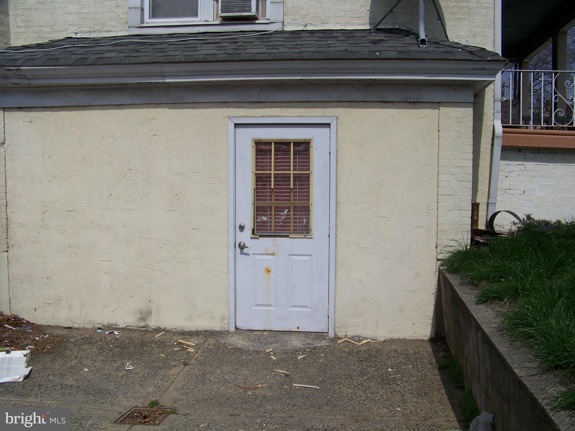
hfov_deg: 51.4
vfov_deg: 39.7
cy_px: 216
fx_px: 598
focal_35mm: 36
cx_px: 288
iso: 64
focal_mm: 5.85
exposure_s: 1/800
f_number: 5.6
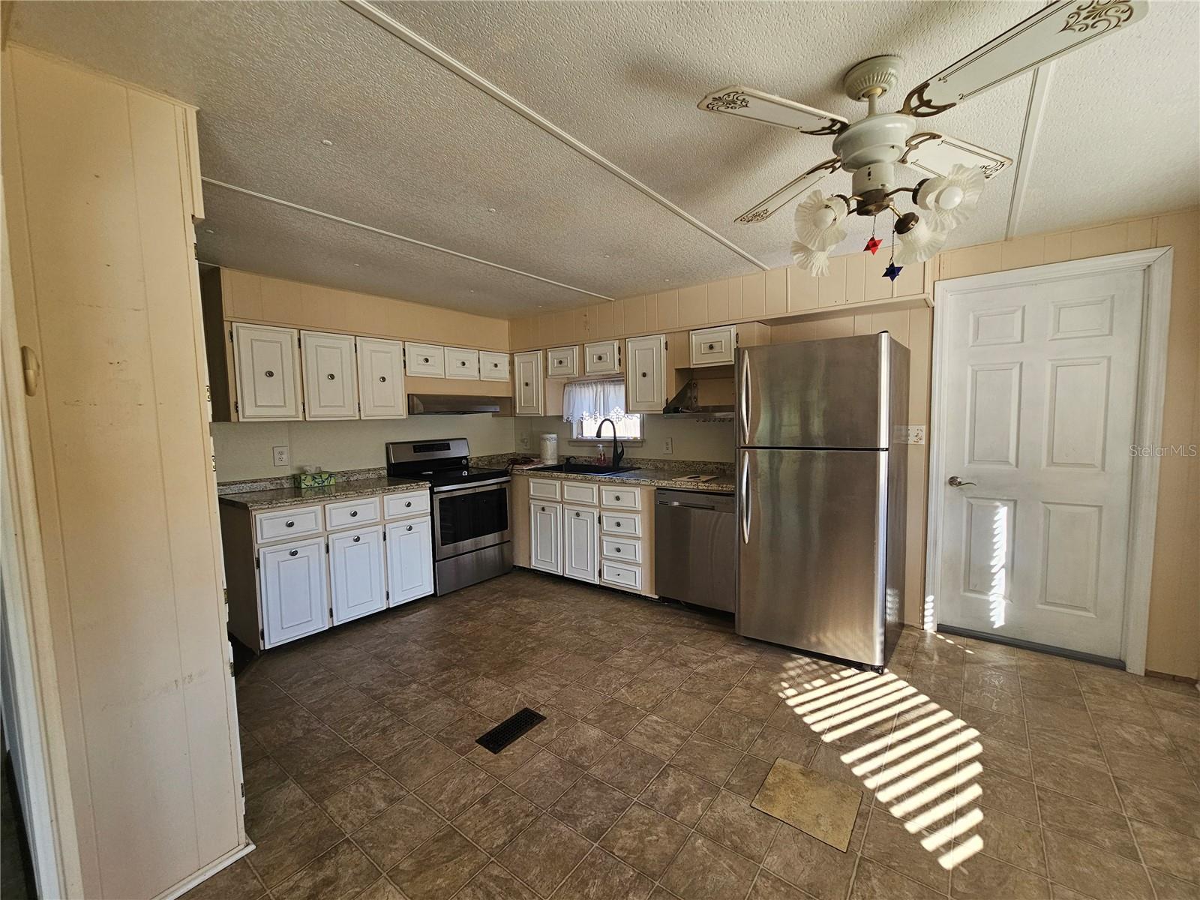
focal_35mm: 13
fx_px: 451
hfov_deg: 106.2
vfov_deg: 89.9
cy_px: 450
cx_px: 600
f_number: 2.2
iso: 100
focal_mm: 2.2
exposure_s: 1/207
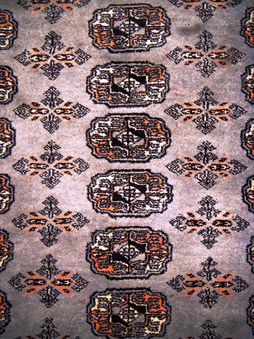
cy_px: 170
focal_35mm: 66
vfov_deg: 29.4
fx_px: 646
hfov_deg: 22.3
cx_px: 127
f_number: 3.7
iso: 160
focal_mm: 11
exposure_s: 1/60
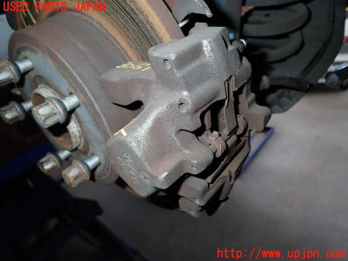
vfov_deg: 54.9
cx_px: 174
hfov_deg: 69.4
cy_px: 130
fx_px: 251
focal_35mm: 25
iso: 200
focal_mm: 4.5
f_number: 5.6
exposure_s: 1/30
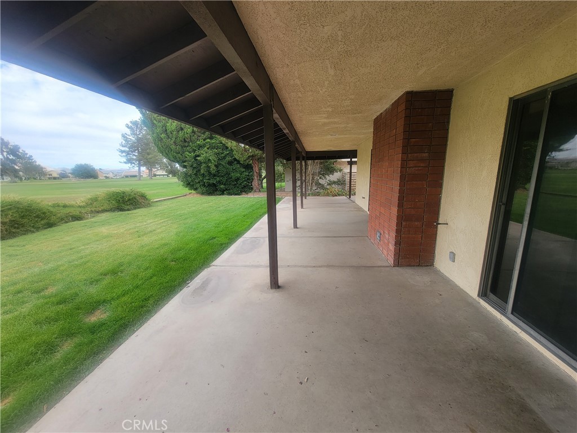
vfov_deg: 89.9
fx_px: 217
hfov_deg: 106.2
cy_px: 216
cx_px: 288
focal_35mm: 13
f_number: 2.2
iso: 50
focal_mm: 2.2
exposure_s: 1/277
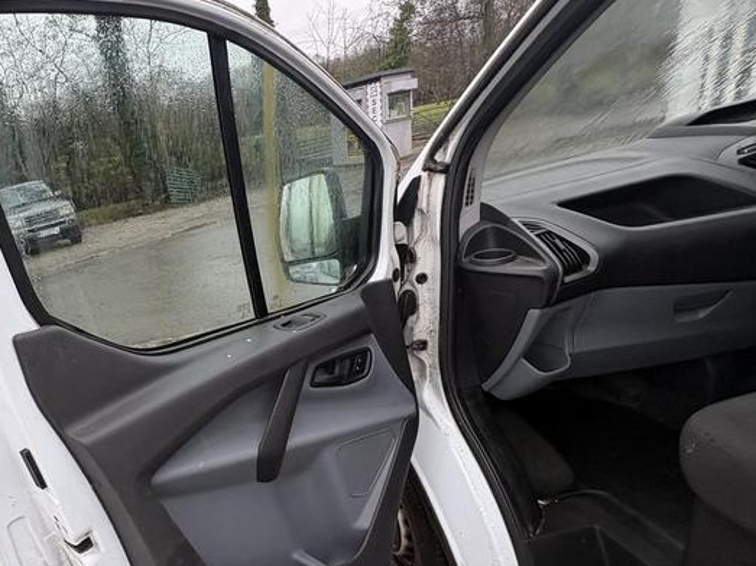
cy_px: 344
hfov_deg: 66.1
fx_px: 524
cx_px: 169
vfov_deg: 56.3
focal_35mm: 24
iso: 100
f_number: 2.2
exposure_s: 1/99
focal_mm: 2.22
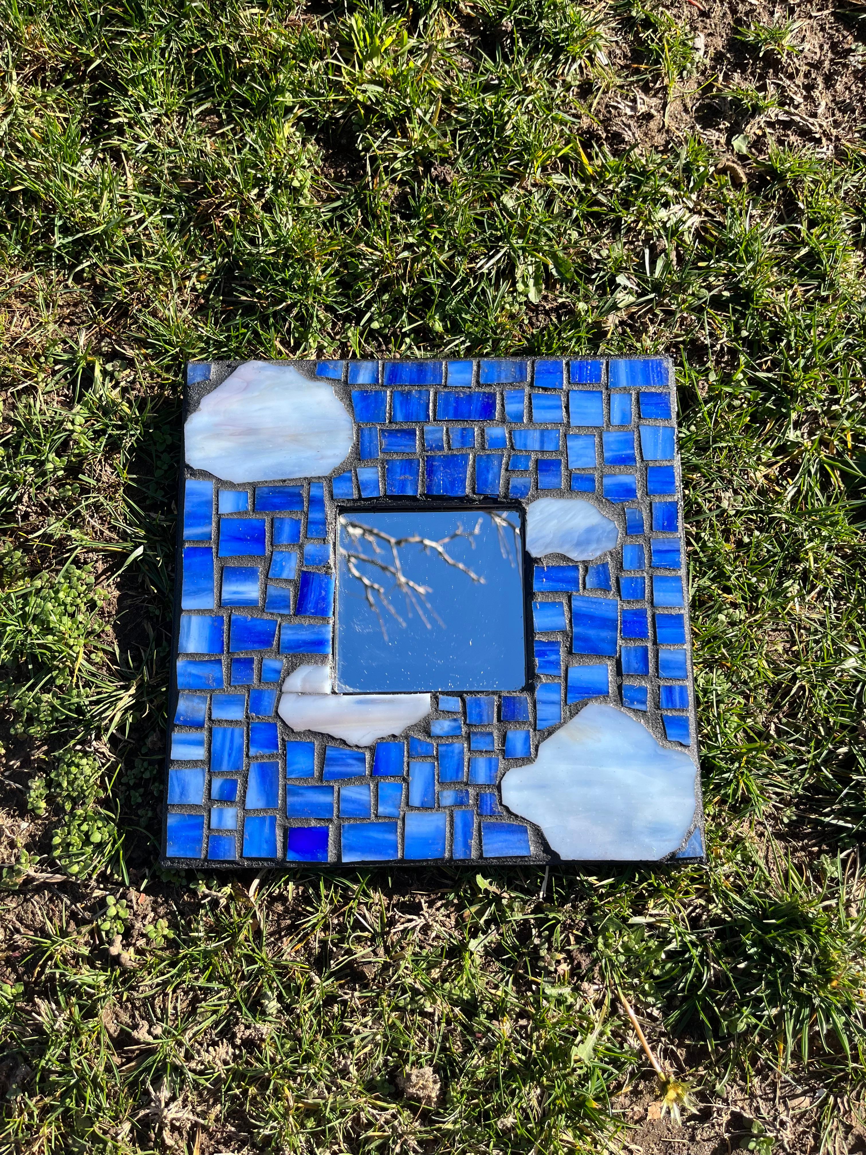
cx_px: 433
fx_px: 867
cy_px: 578
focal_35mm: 26
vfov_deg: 67.3
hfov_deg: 53.1
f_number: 1.6
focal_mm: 5.1
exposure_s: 1/1325
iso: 50
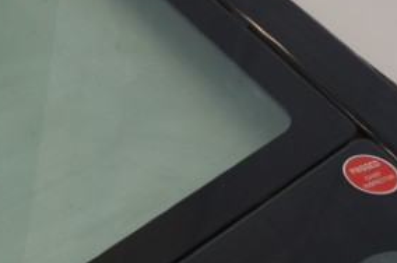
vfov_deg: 10.1
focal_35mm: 135
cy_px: 143
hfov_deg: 15.1
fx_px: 1485
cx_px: 53
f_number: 5
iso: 400
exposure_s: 1/100
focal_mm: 22
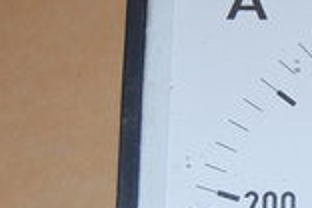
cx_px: 413
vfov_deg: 7.5
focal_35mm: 182
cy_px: 154
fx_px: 1577
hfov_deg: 11.0
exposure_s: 1/60
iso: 400
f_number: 5
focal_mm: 38
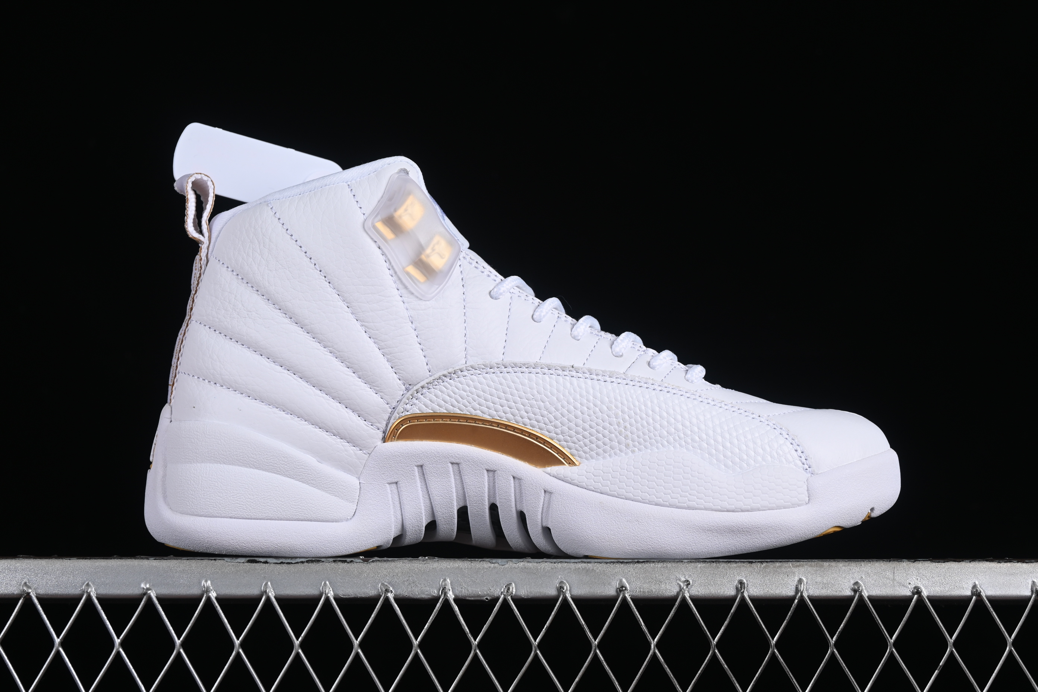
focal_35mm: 75
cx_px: 519
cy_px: 346
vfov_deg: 18.2
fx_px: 2162
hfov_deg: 27.0
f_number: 8
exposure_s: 1/125
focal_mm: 50
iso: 160
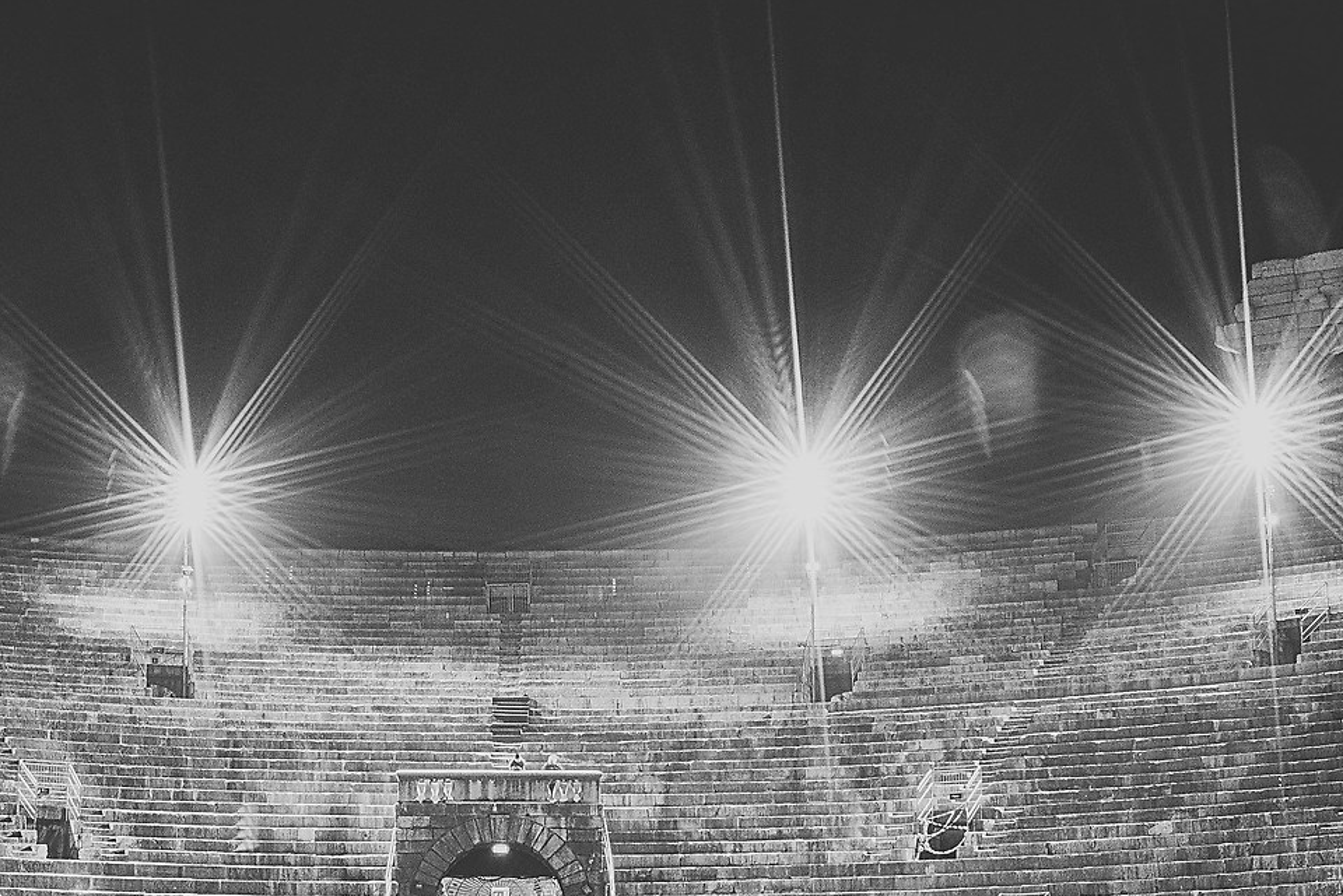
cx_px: 526
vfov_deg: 18.1
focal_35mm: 75
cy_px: 667
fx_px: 2799
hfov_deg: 26.9
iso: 100
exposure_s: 15
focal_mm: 30
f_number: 22
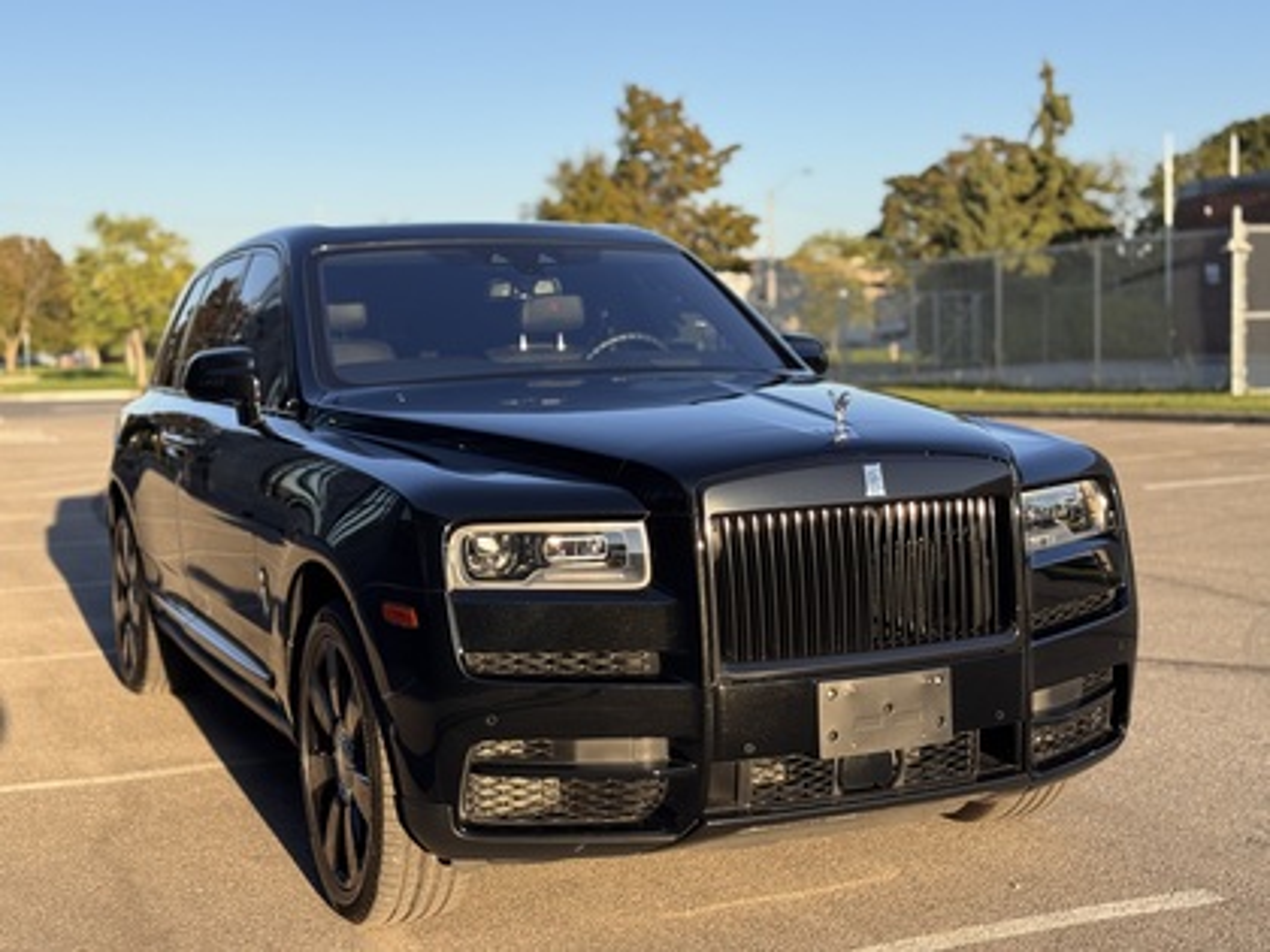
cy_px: 476
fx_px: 1761
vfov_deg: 30.3
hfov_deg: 39.7
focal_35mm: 48
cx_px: 635
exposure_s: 1/802
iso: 64
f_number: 1.78
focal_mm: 6.76
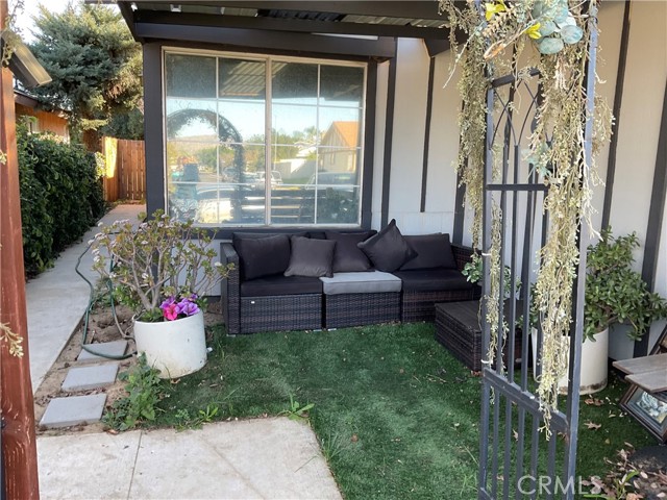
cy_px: 250
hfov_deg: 61.7
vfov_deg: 48.2
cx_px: 334
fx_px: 559
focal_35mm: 29
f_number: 1.8
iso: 32
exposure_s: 1/120
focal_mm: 3
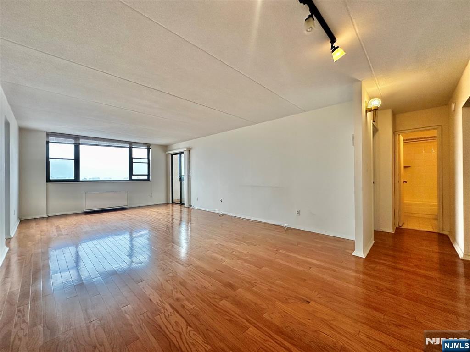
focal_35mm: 14
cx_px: 235
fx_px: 190
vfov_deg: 85.7
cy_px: 176
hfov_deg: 102.1
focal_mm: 2.22
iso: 160
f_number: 2.2
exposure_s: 1/120
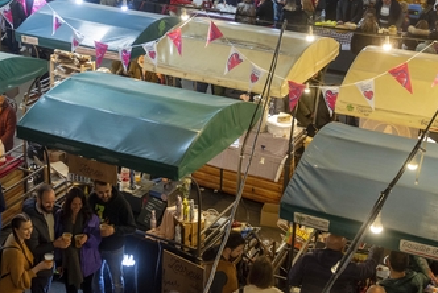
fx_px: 792
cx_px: 152
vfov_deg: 20.8
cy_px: 81
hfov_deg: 30.7
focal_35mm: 65
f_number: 4
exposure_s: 1/50
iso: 800
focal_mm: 24
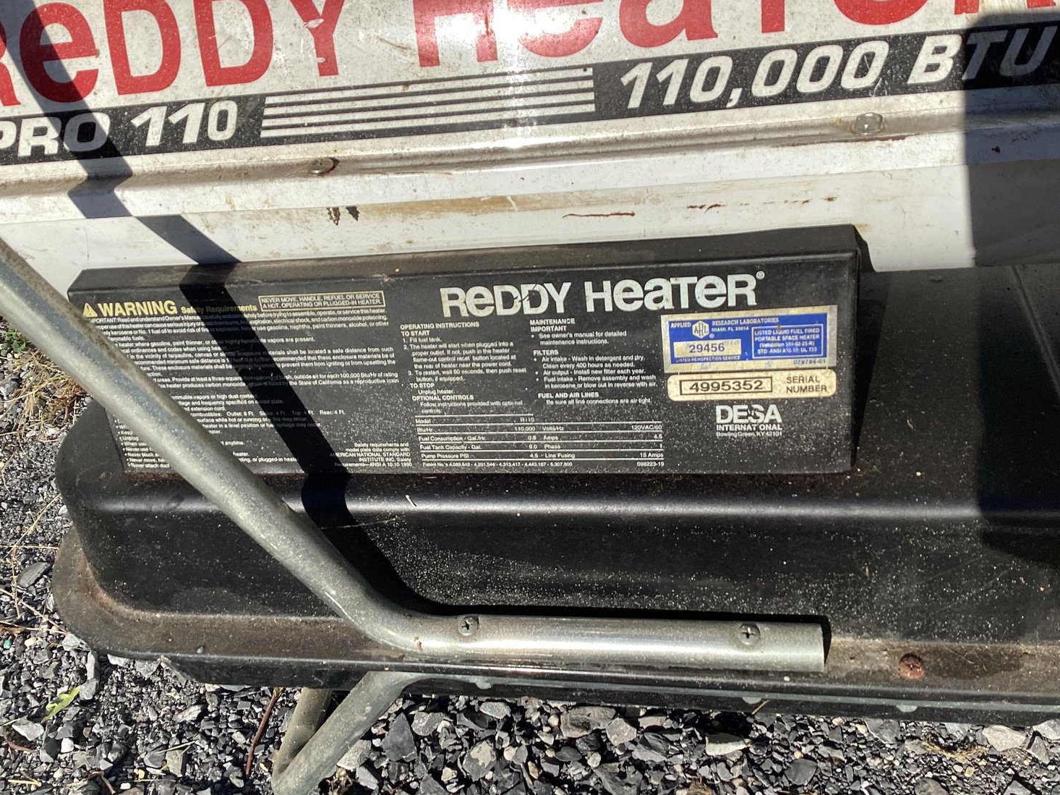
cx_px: 514
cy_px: 385
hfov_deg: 56.8
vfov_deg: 44.1
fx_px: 980
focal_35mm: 32
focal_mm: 3.3
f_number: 2.4
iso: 25
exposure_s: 1/1988
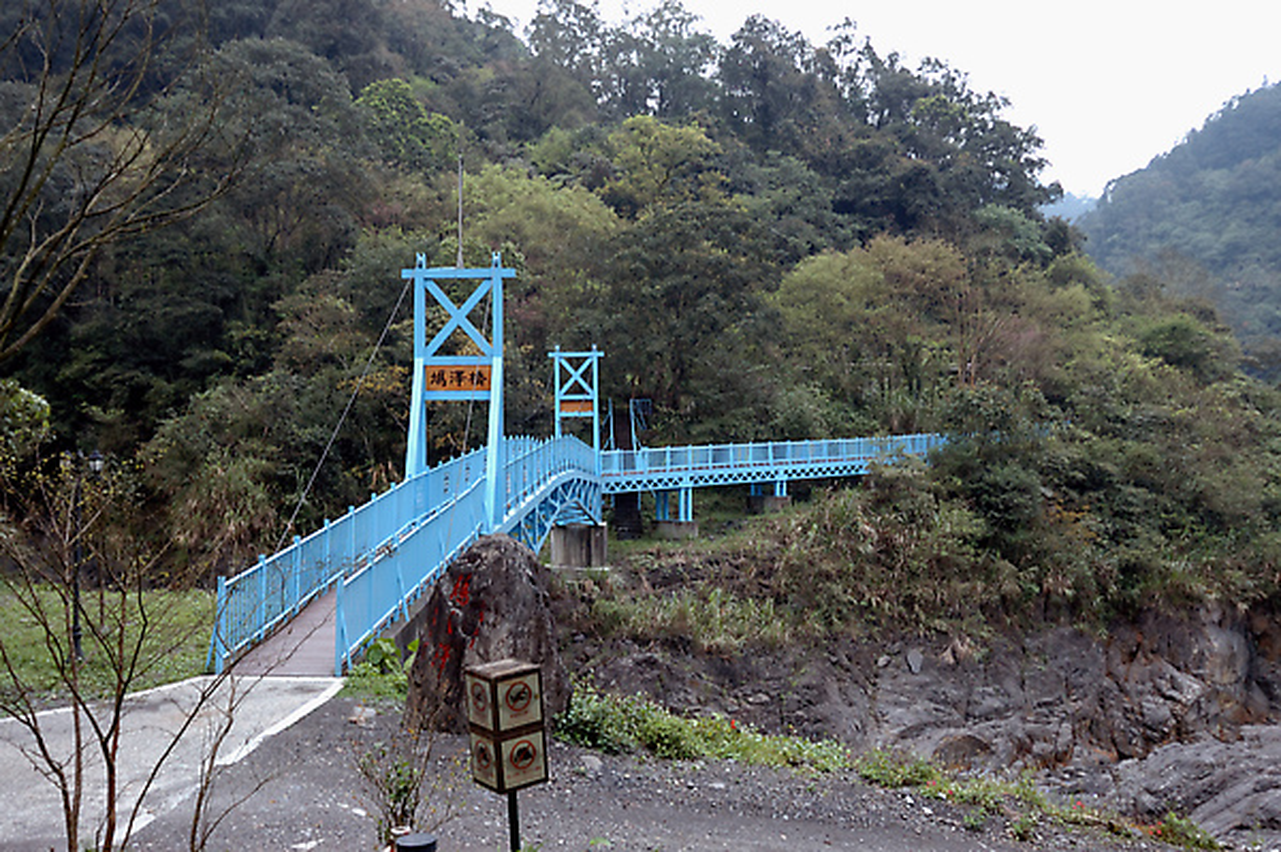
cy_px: 426
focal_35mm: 36
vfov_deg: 36.8
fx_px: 1280
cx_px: 640
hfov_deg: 53.2
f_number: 5.6
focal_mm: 24
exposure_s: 1/8
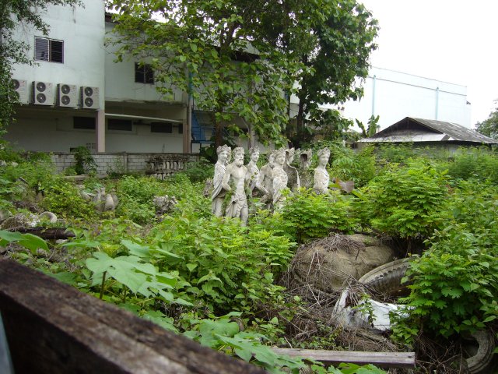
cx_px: 249
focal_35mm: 35
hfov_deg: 52.6
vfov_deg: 40.7
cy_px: 187
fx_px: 504
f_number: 2.8
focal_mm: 5.8
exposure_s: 1/100
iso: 100
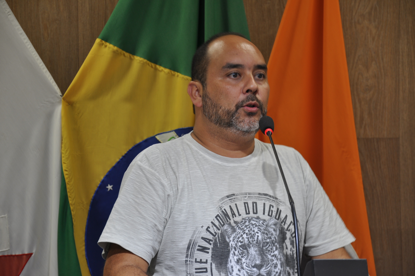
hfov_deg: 15.2
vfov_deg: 10.1
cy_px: 138
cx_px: 208
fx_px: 1554
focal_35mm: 135
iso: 200
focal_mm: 90
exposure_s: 1/13
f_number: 5.6
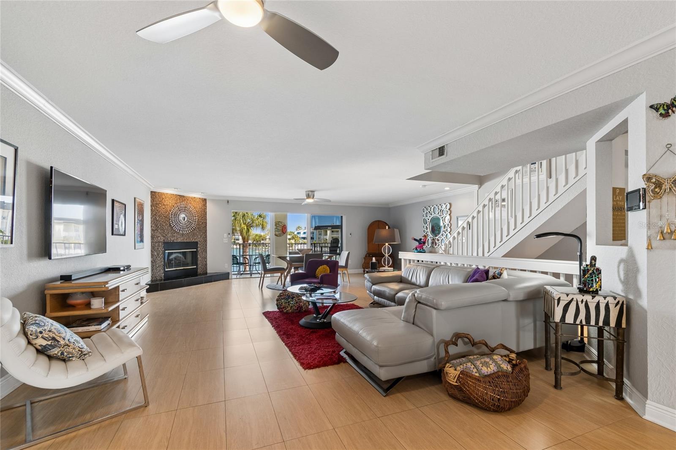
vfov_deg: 77.3
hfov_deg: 100.4
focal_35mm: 15
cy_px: 225
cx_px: 338
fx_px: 282
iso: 100
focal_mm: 10
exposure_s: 1/4
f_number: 7.1
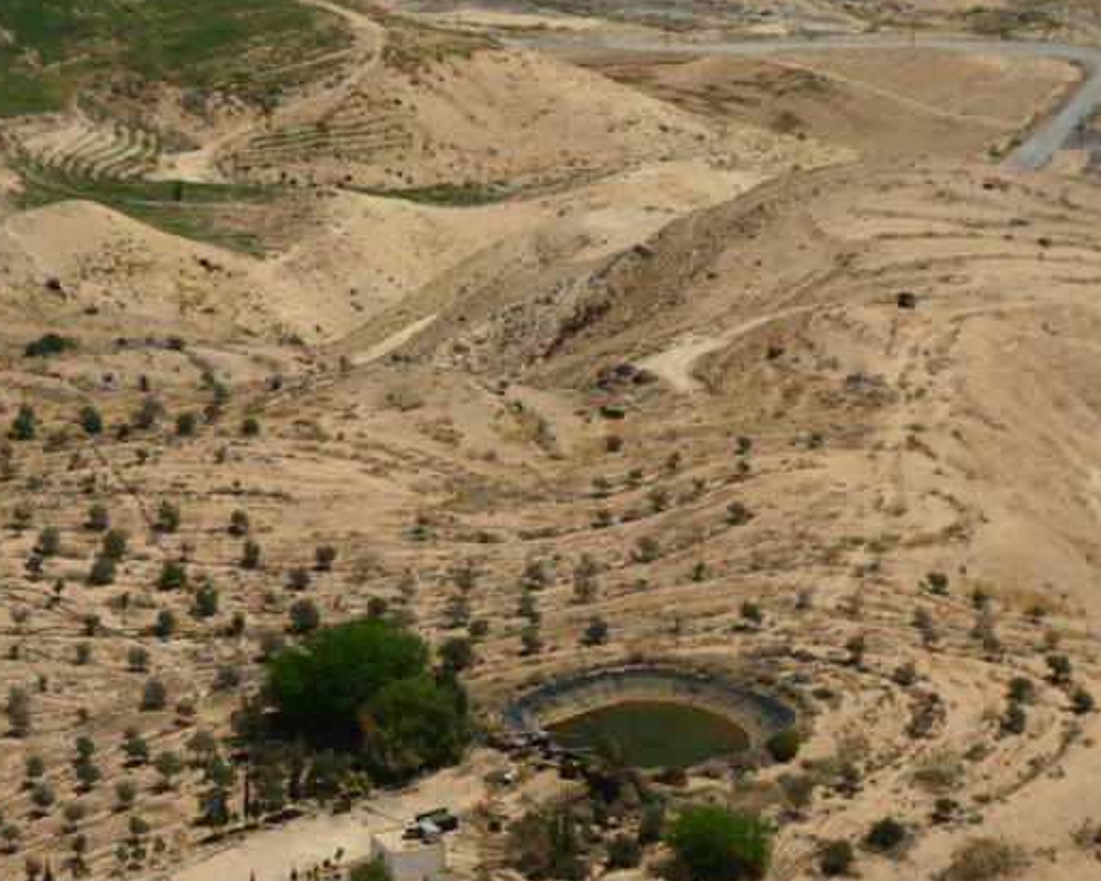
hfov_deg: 8.4
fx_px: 7462
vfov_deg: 6.8
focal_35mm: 229
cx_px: 449
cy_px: 474
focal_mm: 120
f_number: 8
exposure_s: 1/250
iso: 100
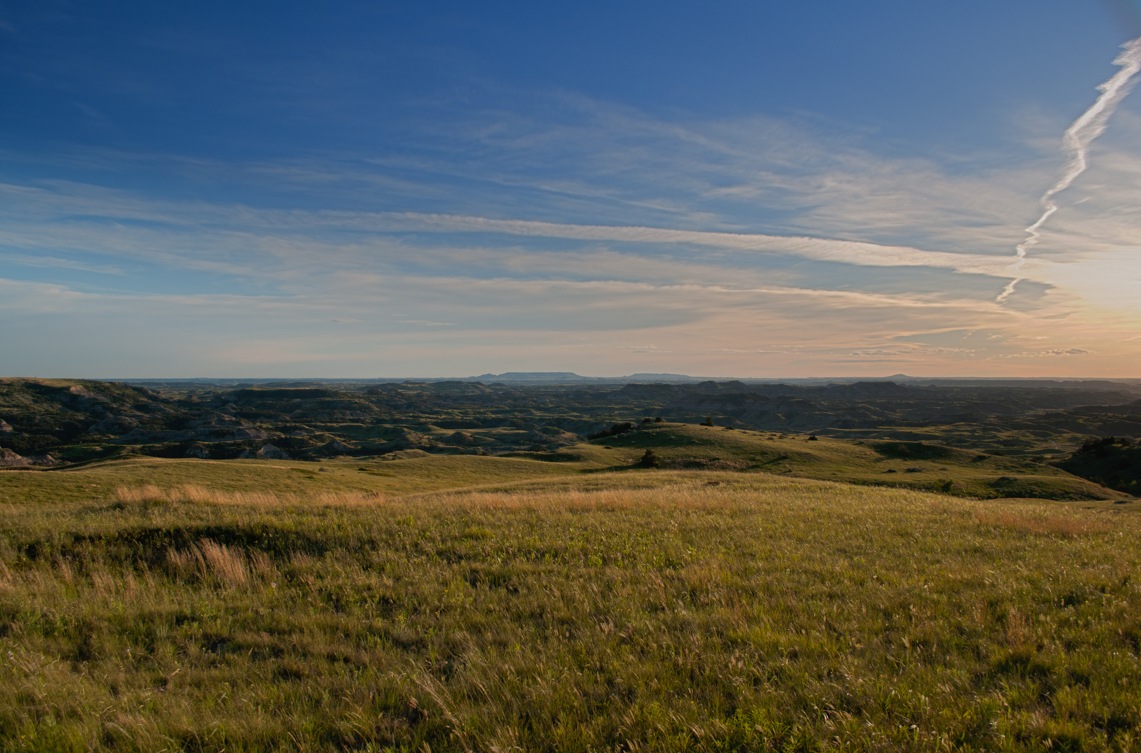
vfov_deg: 47.6
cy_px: 376
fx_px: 853
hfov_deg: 67.5
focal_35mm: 27
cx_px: 570
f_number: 8
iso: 400
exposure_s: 1/800
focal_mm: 18
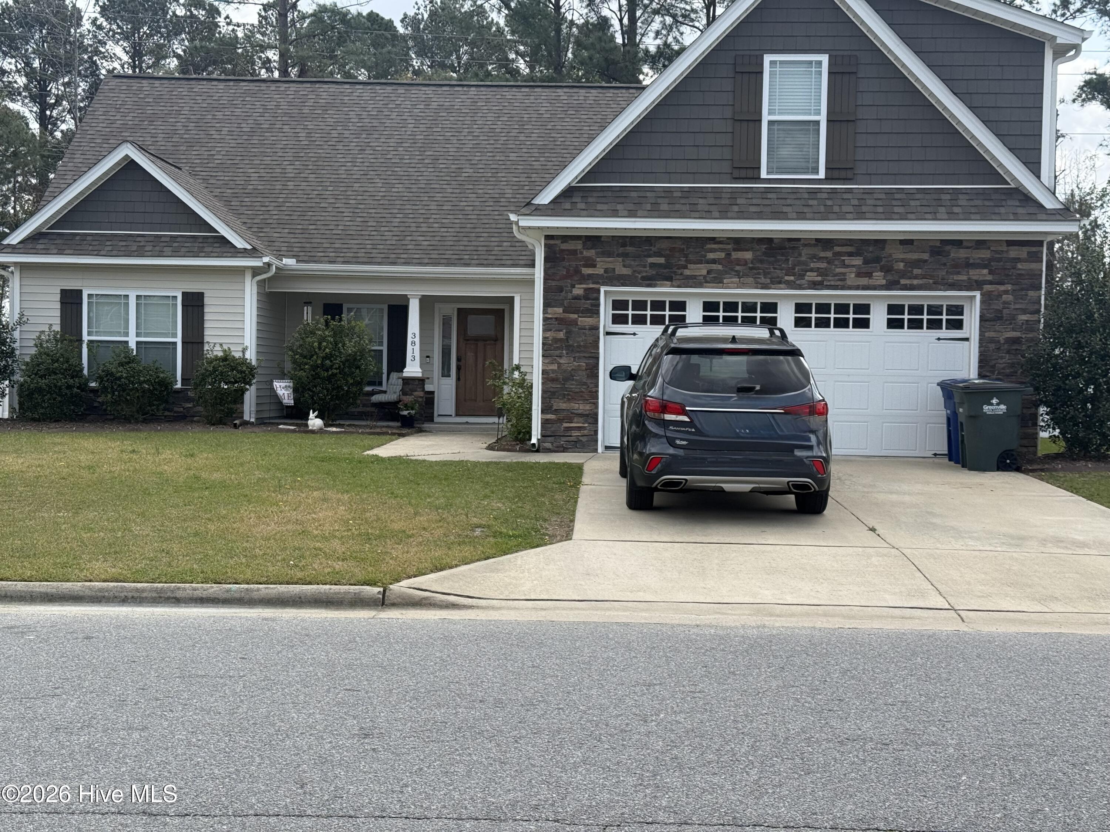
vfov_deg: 30.3
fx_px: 1539
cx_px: 555
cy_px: 416
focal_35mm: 48
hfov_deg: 39.7
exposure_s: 1/3534
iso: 100
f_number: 1.78
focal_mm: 6.76
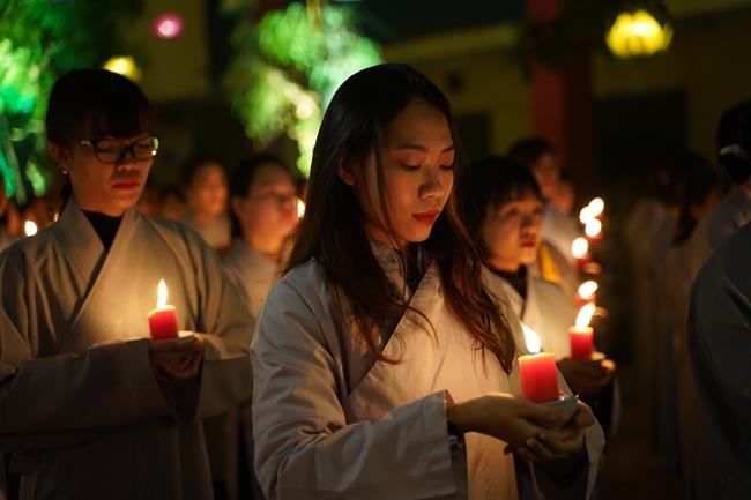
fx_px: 1564
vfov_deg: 18.2
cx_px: 376
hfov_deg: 27.0
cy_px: 250
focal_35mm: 75
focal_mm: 75
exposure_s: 1/80
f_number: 2.8
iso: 3200
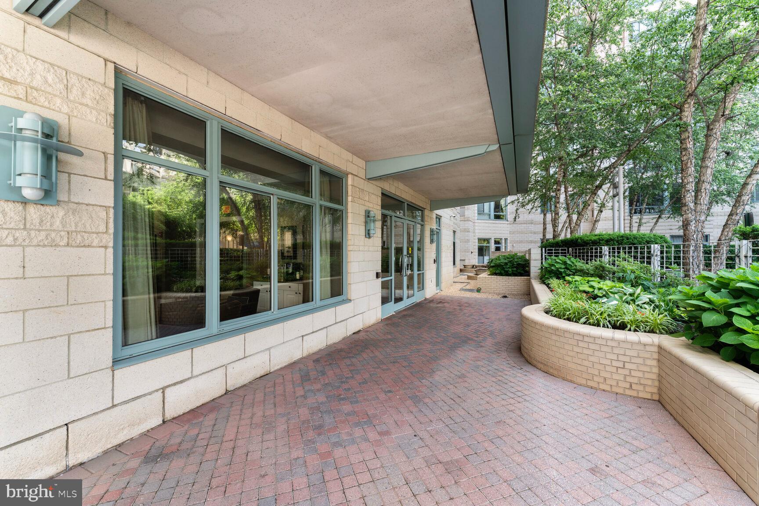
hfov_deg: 104.3
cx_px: 380
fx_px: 295
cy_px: 253
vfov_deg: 81.2
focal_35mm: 14
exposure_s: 1/30
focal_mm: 14
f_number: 8
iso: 400
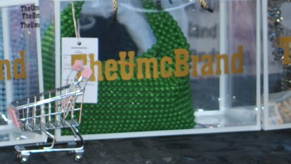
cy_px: -76
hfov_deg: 5.4
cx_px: -262
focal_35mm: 389
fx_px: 3004
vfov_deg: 3.1
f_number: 4.5
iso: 100
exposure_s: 1/160
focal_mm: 55
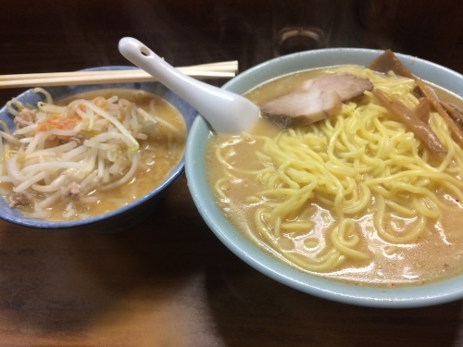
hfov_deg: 61.7
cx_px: 232
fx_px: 388
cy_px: 174
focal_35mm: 29
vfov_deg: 48.2
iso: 100
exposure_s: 1/30
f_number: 2.2
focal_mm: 4.15
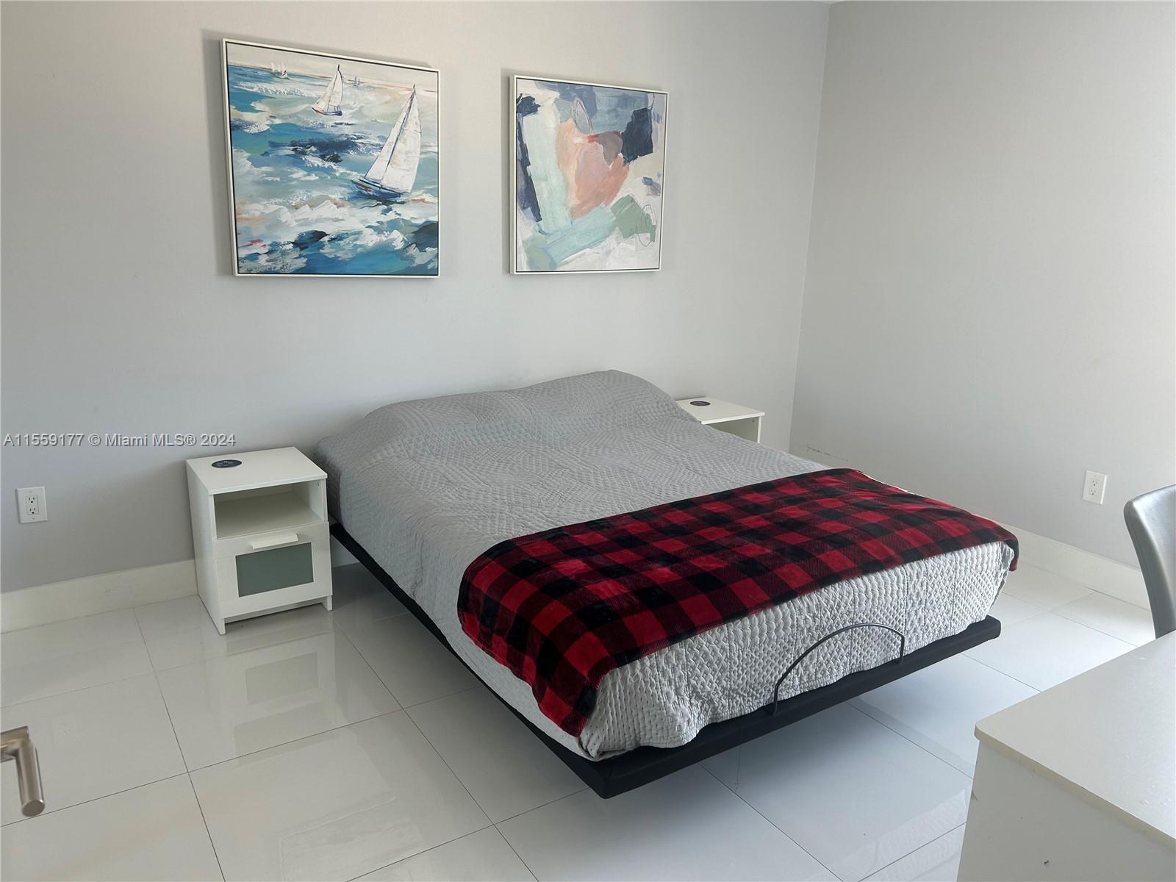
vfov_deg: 53.1
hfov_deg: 67.3
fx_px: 883
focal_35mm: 26
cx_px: 588
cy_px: 441
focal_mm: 5.7
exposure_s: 1/120
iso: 50
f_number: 1.5
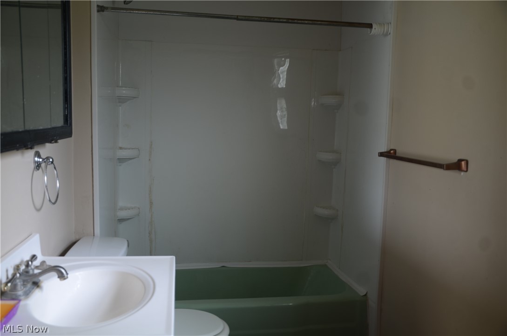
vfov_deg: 39.8
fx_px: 464
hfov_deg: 57.3
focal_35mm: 33
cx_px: 254
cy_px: 168
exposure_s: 1/5
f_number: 3.8
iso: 100
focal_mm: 22
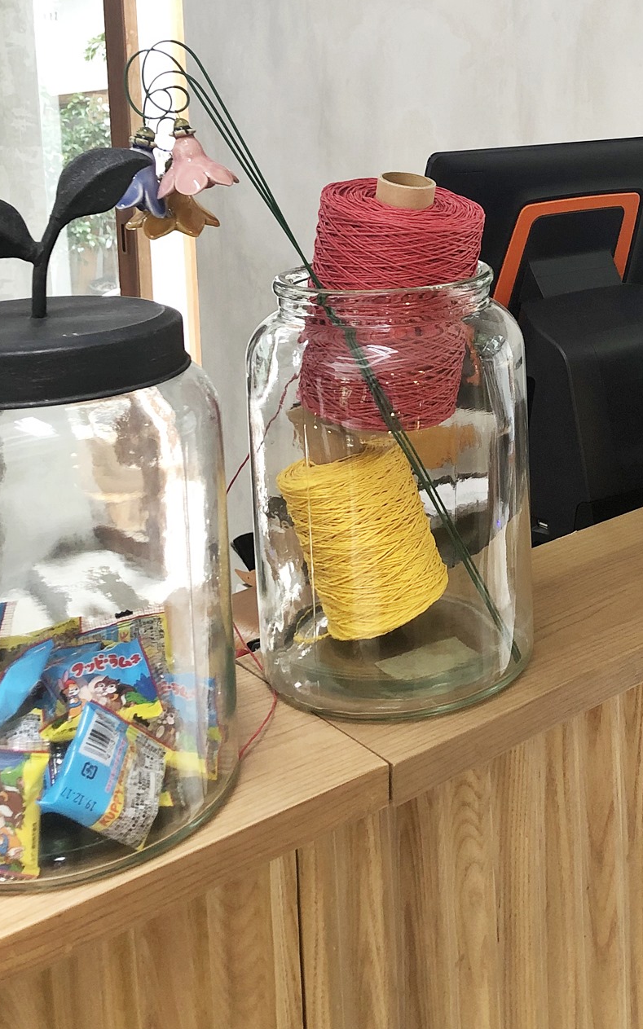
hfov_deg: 26.7
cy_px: 235
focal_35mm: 47
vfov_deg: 41.2
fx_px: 1318
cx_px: 540
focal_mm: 3.99
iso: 40
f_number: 1.8
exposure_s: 1/17
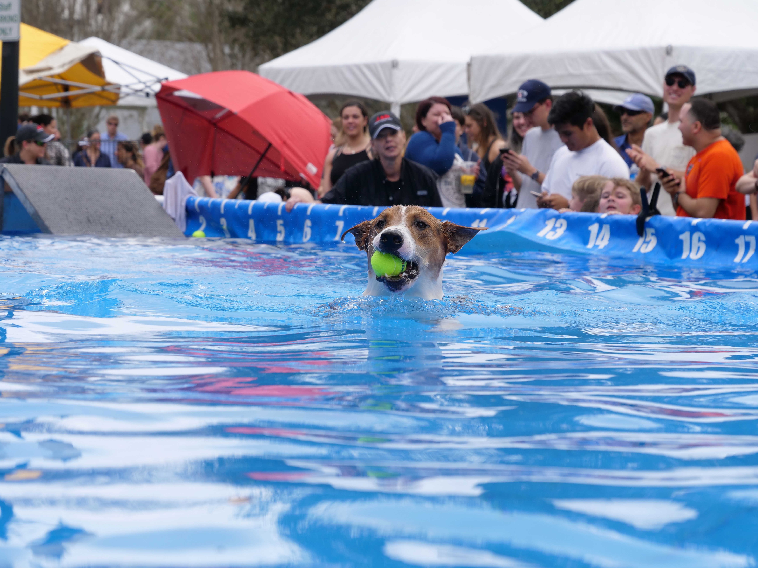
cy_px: 284
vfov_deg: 12.3
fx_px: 2628
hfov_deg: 16.4
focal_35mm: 120
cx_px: 379
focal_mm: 60
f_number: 5.6
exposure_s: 1/400
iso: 200
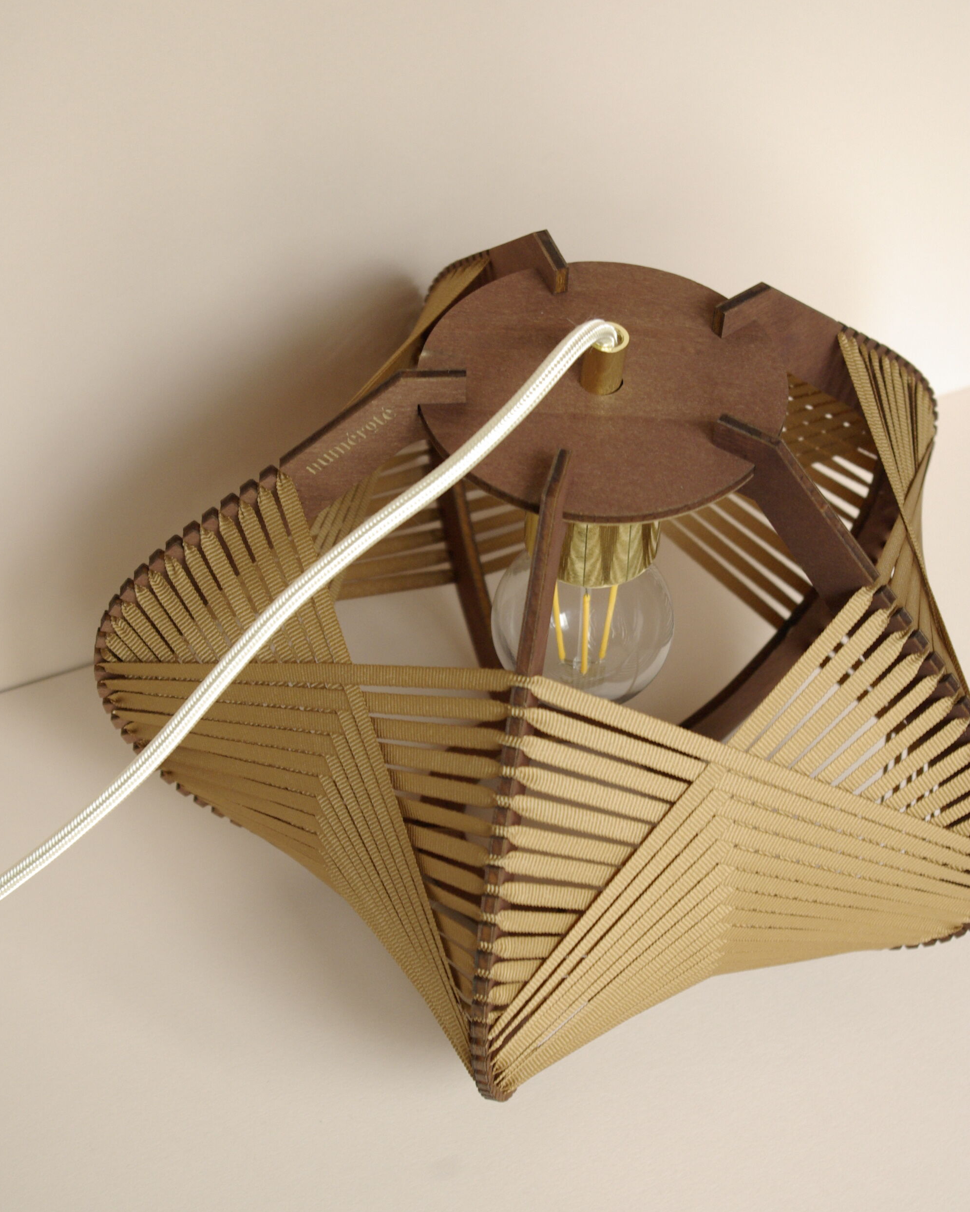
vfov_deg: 27.9
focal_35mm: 68
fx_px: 2440
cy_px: 598
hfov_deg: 22.5
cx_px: 483
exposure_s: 1/30
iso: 640
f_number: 5.6
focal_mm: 40
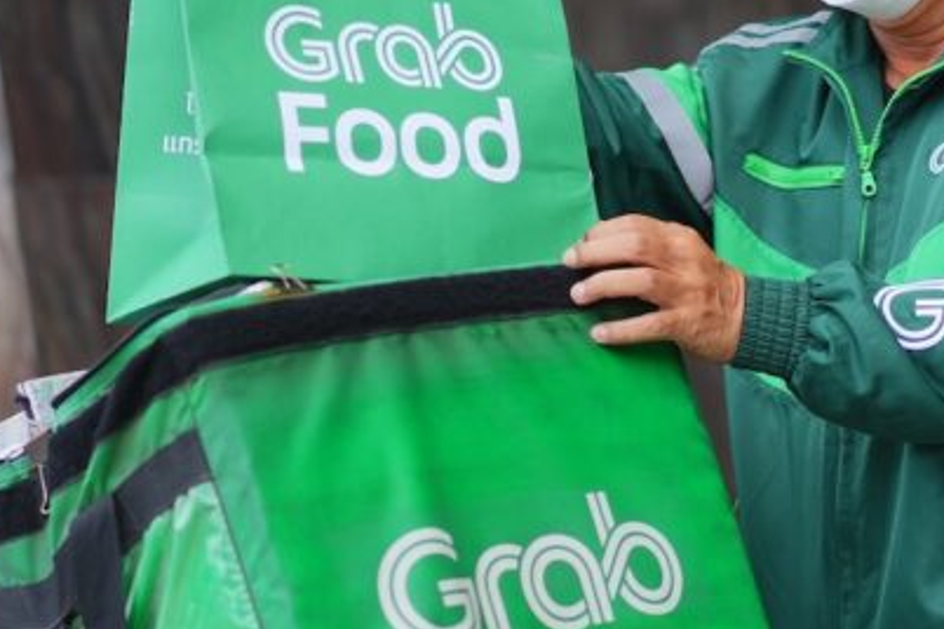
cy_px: 271
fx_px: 3671
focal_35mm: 140
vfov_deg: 9.8
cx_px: 604
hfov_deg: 14.6
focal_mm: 55
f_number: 1.8
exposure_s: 1/2000
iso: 100
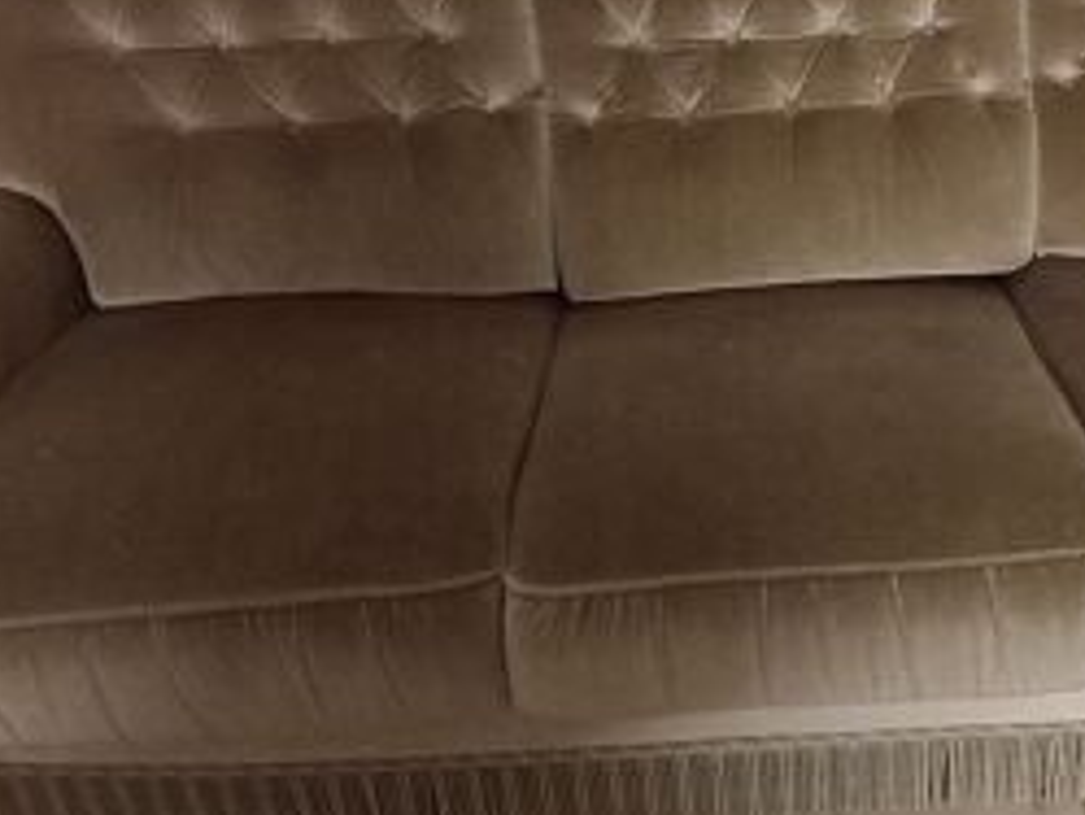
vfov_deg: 28.0
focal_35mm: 52
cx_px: 802
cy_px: 445
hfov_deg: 36.0
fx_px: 1631
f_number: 1.8
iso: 1600
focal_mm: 4
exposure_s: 1/14.3
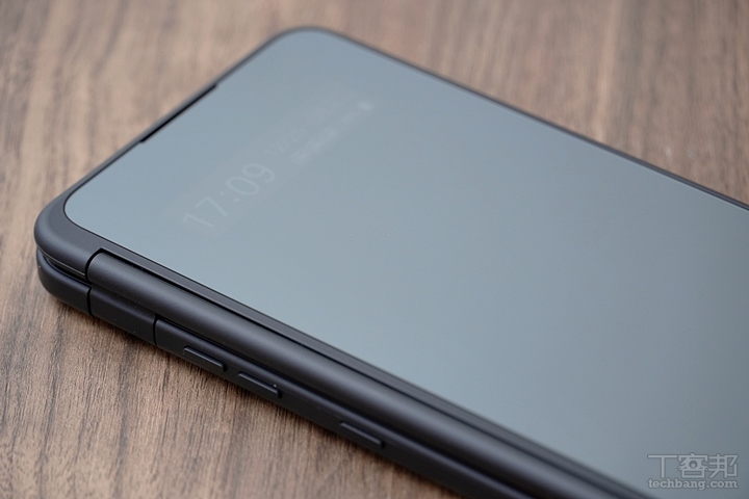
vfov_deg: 8.3
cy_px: 250
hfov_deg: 12.5
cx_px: 374
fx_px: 3433
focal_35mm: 165
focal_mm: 110
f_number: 5.6
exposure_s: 1/125
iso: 800
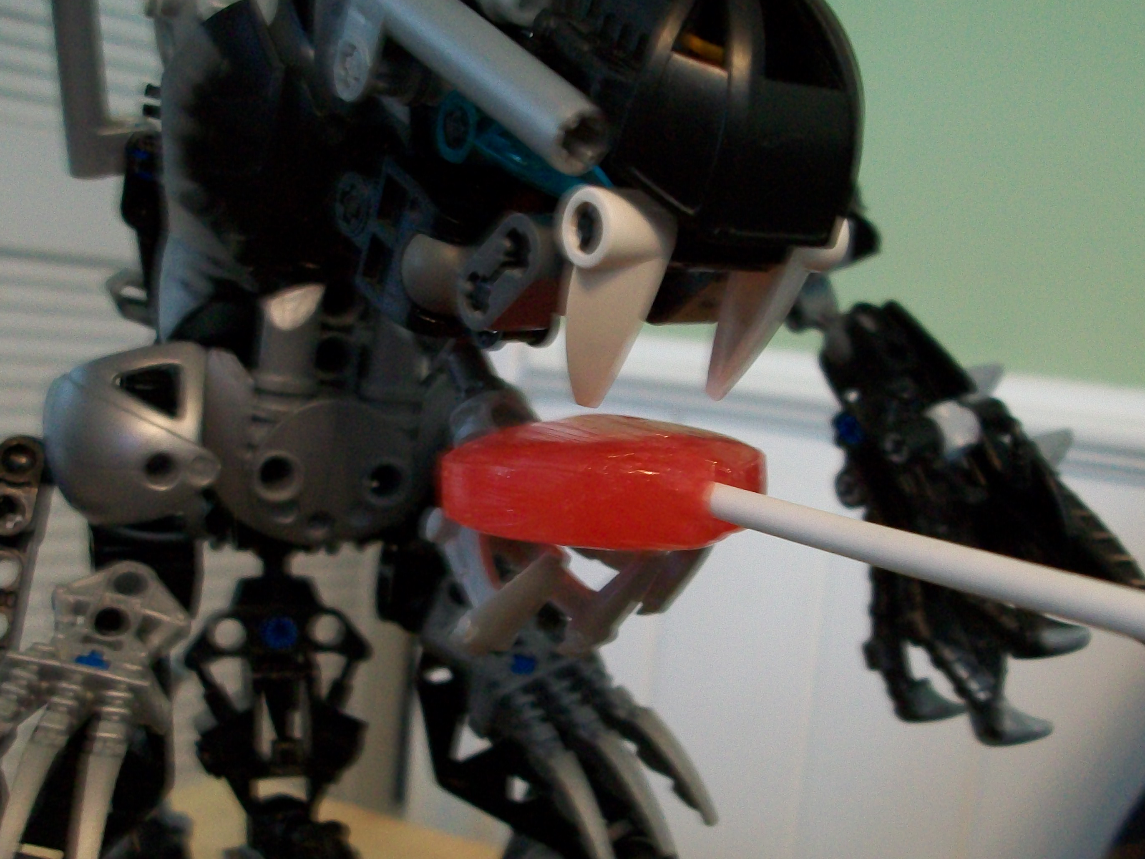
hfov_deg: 43.8
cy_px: 481
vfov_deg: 33.6
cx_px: 591
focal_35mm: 43
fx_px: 1422
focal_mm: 5.7
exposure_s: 1/8
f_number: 2.8
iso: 160
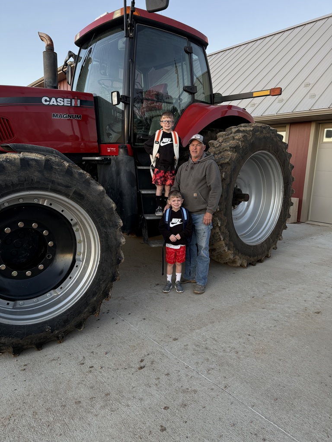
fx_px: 307
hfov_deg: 56.8
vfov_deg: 71.6
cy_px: 221
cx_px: 166
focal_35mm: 24
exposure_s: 1/99
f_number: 1.78
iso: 200
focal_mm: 6.76
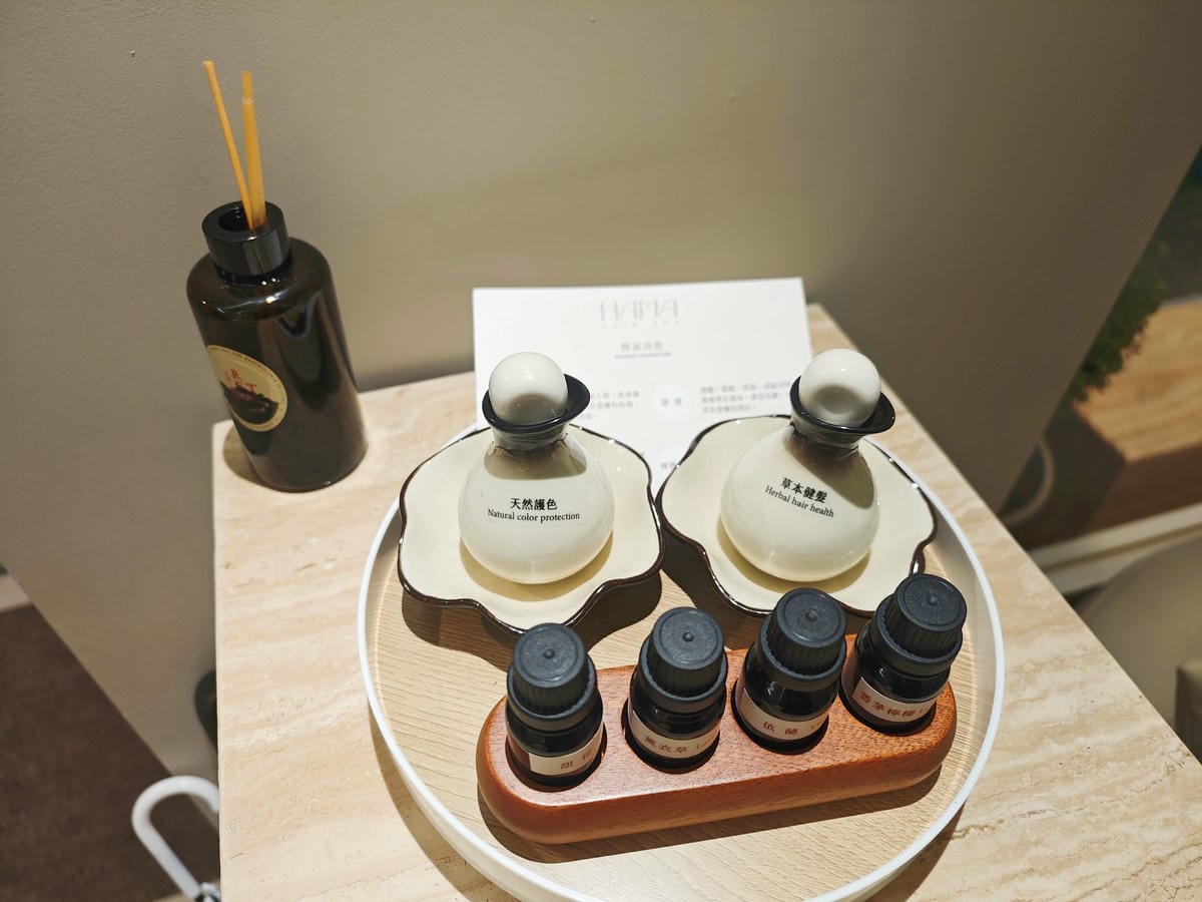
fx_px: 799
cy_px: 451
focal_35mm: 23
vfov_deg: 58.9
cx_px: 601
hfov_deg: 73.9
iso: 320
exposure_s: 1/120
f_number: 2
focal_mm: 8.72
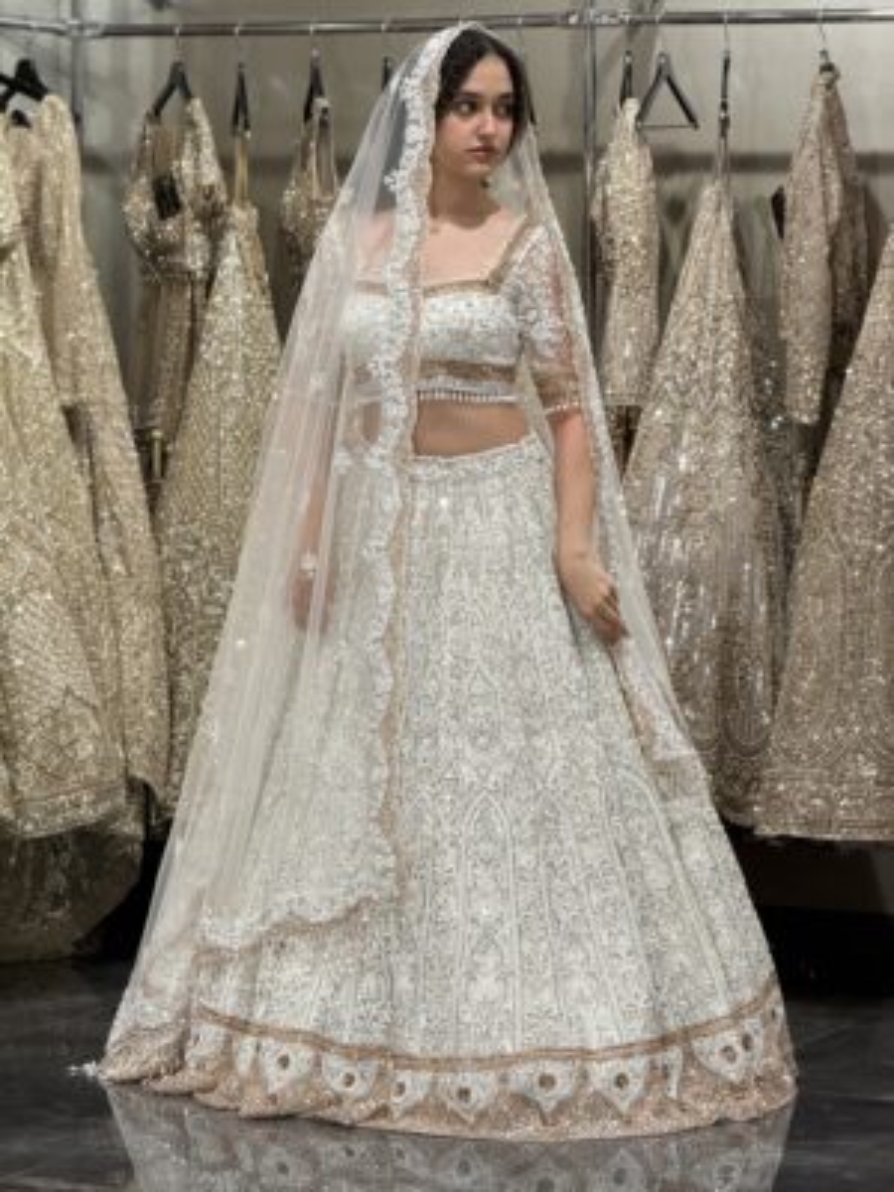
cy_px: 596
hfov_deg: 12.3
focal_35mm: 120
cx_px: 447
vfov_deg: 16.4
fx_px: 4132
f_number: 2.8
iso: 125
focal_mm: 15.66
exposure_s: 1/100
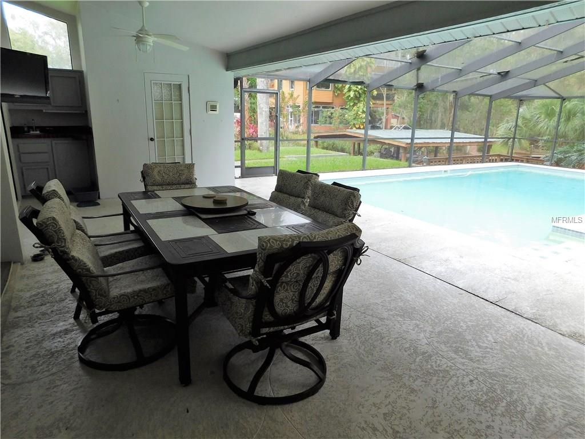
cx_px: 292
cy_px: 220
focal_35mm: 23
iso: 125
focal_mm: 4
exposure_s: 1/50
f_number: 3
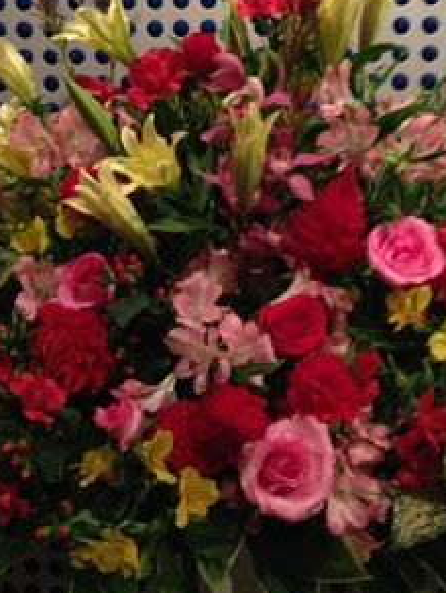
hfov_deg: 28.6
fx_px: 874
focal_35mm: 51
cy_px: 202
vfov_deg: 37.1
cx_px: 224
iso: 400
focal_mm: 4.13
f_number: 2.4
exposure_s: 1/20
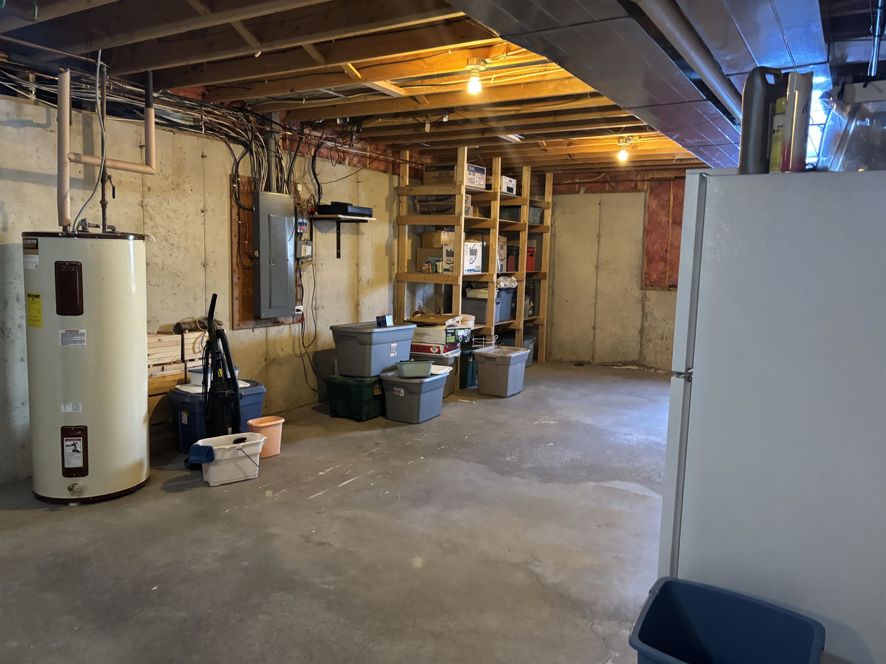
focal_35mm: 26
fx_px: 665
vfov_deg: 53.1
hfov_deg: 67.3
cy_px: 332
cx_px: 443
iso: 500
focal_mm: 5.96
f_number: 1.6
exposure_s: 1/30
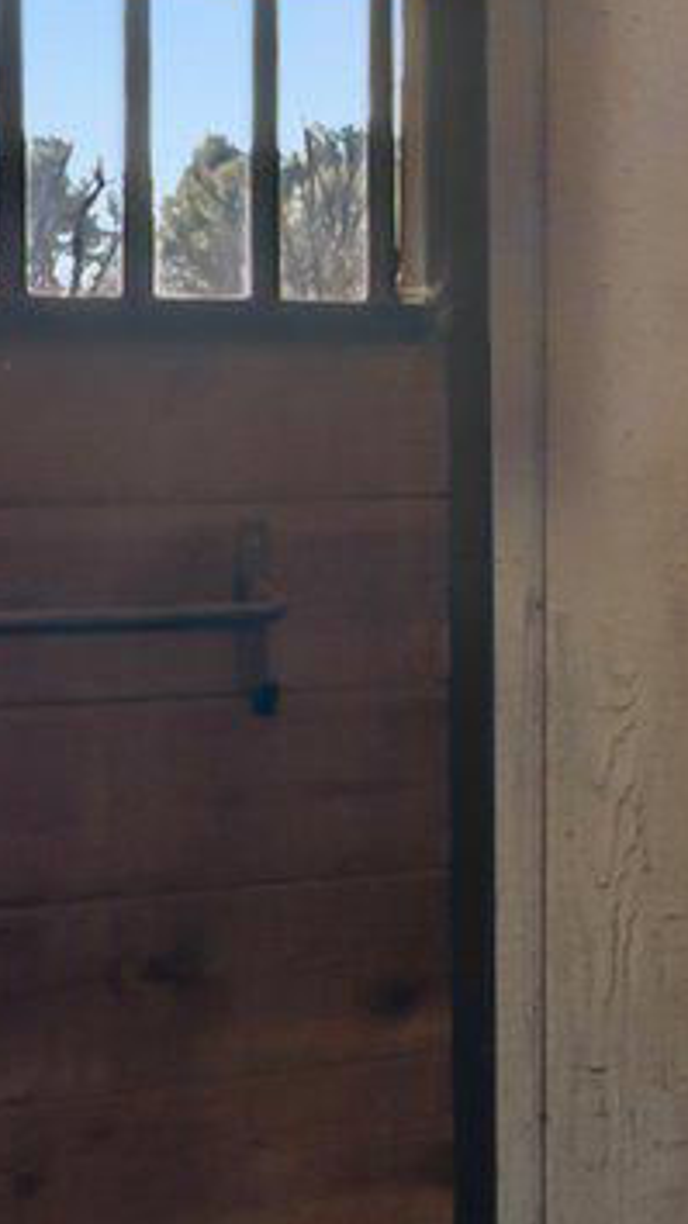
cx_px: 1891
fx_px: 2953
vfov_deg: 23.4
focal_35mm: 91
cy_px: 545
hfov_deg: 10.5
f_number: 7.1
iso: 640
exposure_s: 1/1.67
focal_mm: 10
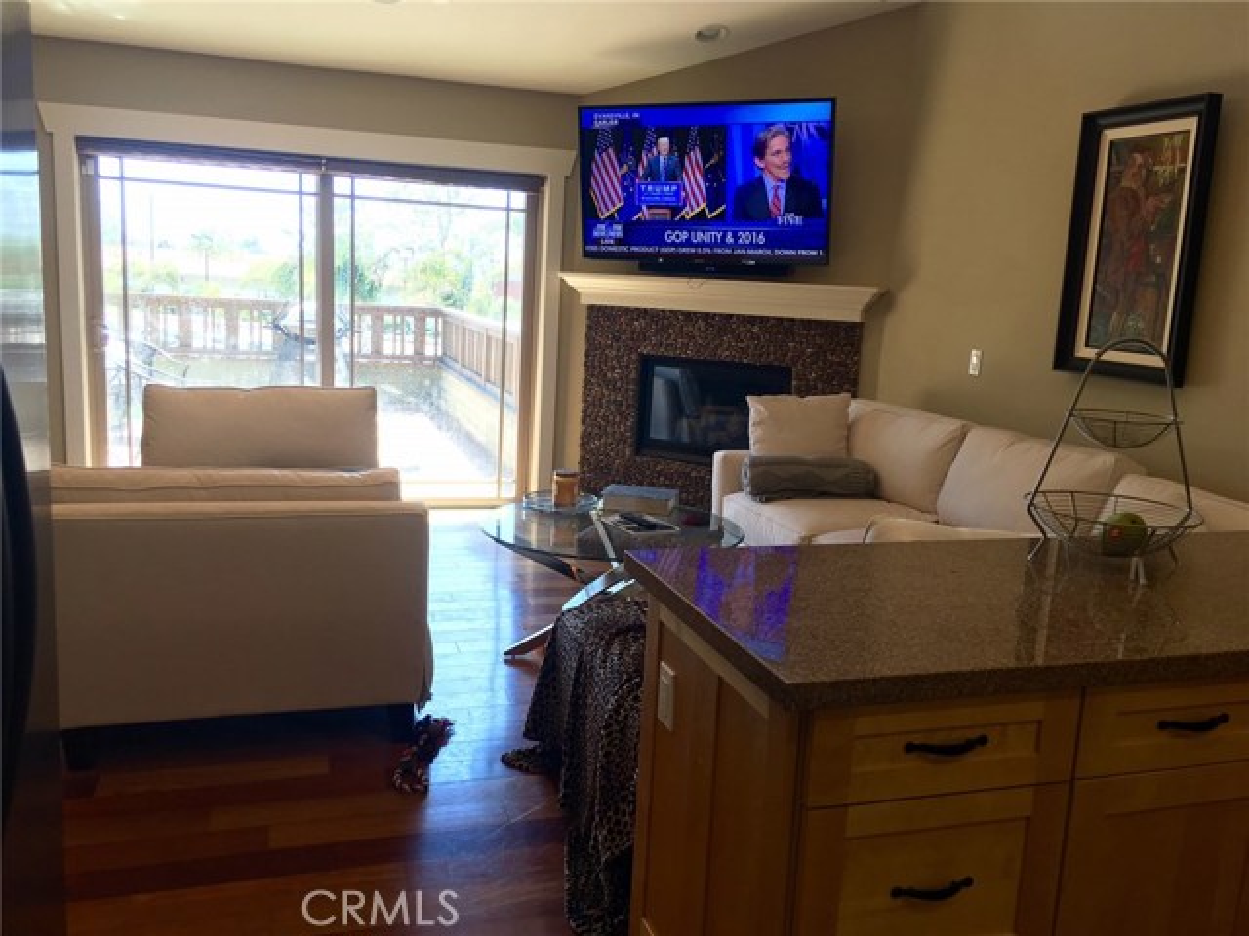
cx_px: 624
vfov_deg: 48.2
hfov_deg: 61.7
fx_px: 1046
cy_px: 468
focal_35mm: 29
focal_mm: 4.15
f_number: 2.2
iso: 25
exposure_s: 1/60
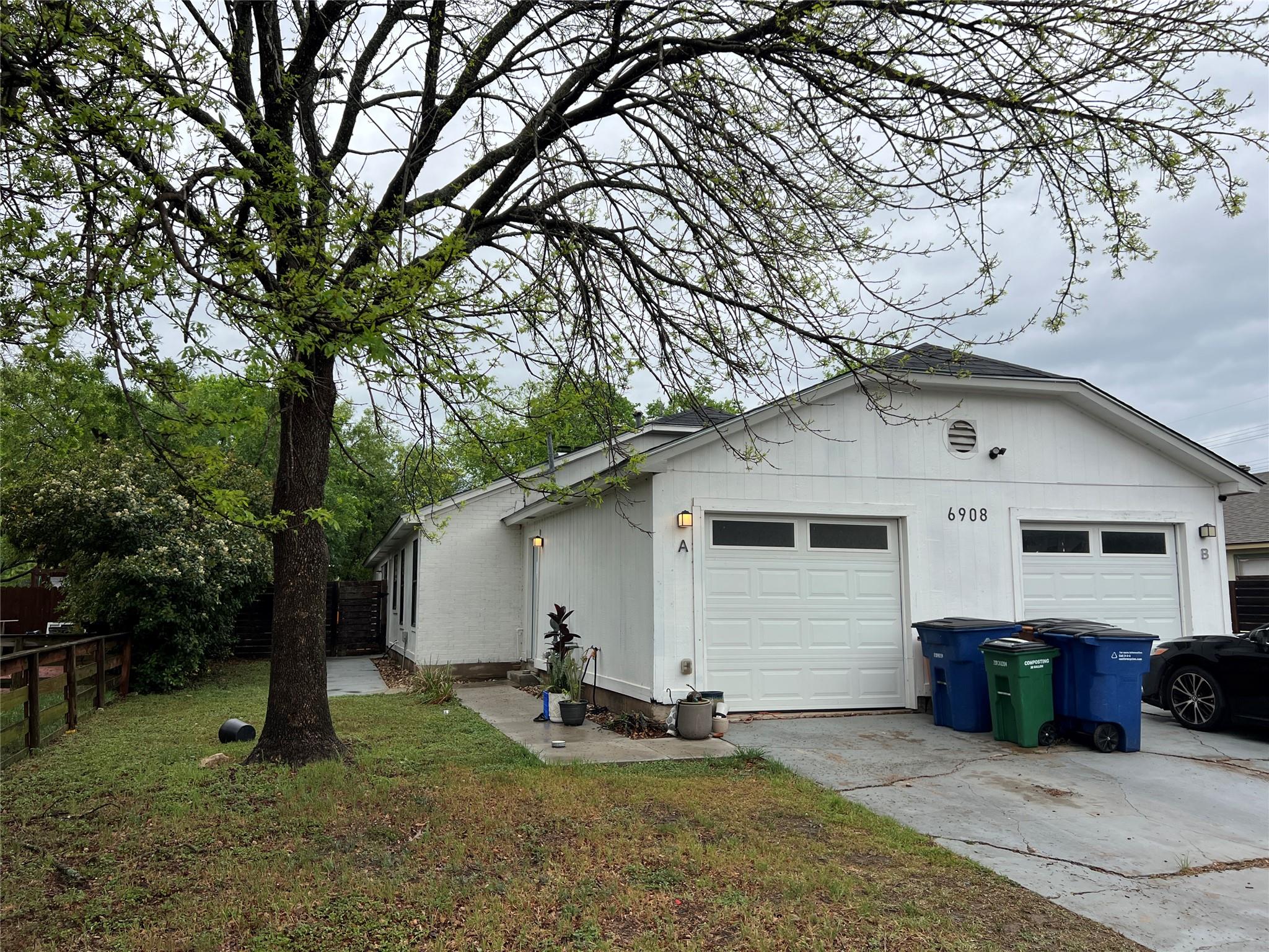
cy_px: 476
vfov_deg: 53.1
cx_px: 634
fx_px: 953
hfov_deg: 67.3
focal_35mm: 26
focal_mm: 5.7
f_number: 1.5
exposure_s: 1/2123
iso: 50
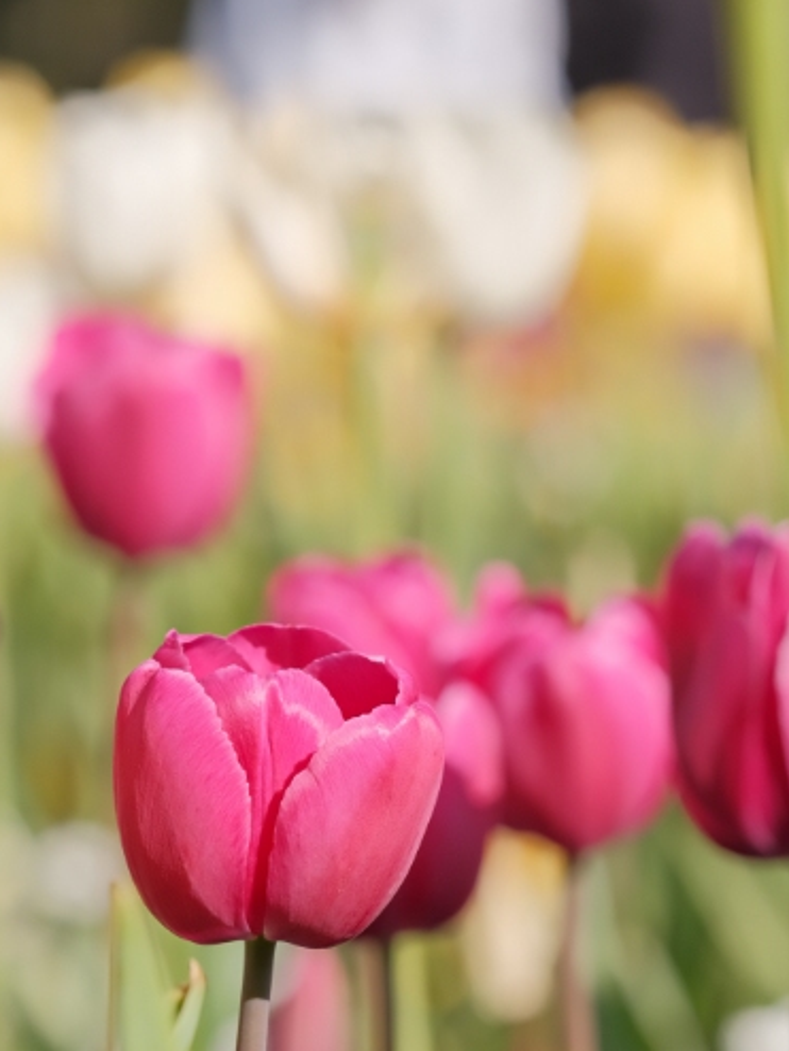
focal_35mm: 264
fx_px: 8016
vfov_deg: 7.5
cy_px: 540
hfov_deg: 5.6
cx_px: 522
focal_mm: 110
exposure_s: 1/450
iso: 200
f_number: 5.6
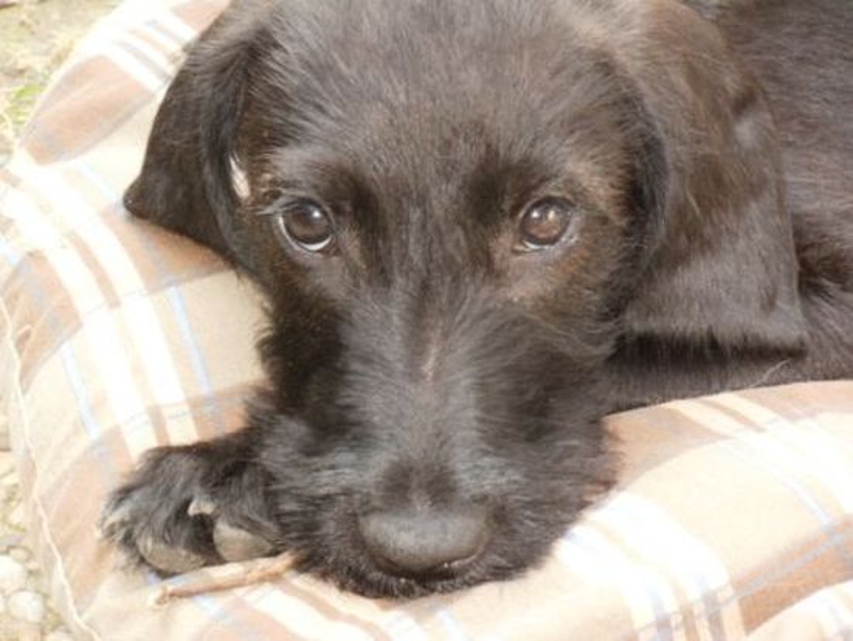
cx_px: 426
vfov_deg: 12.3
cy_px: 320
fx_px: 2983
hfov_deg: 16.3
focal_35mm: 121
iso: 200
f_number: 5.3
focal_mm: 21.2
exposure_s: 1/80
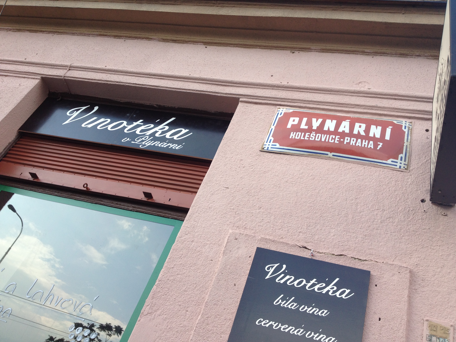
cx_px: 228
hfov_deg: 52.6
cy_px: 171
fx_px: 461
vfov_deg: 40.7
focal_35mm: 35
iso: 50
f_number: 2.4
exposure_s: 1/274
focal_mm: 4.28
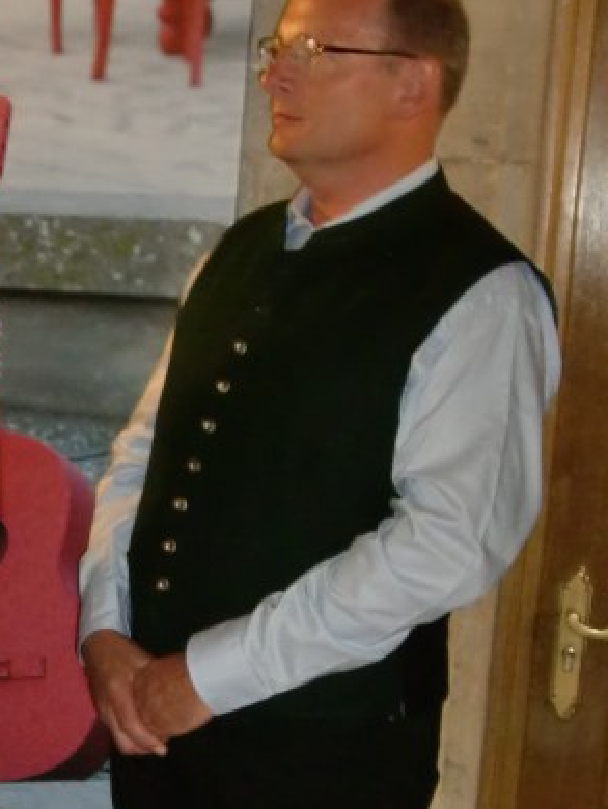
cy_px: 637
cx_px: -141
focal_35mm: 100
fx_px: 2339
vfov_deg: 19.4
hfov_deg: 14.3
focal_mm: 6.9
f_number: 3
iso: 400
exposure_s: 1/20
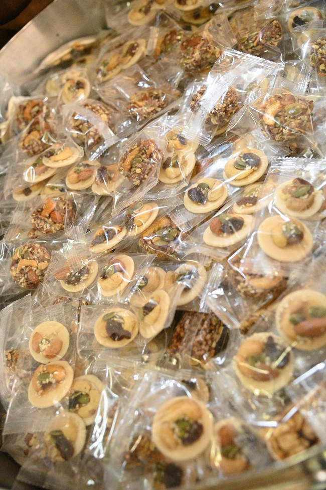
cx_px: 163
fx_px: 517
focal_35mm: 38
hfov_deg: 35.0
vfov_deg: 50.7
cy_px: 245
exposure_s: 1/320
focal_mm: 38
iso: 20000
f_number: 4.5
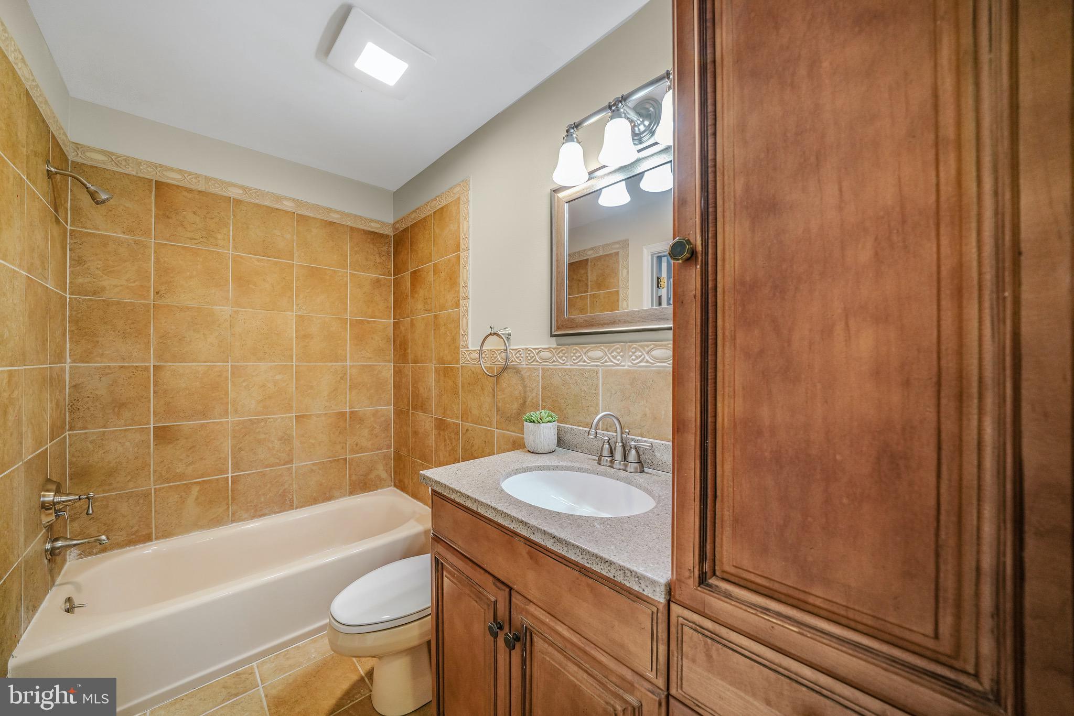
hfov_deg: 112.6
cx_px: 537
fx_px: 358
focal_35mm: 12
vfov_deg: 90.0
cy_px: 358
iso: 1250
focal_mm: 12
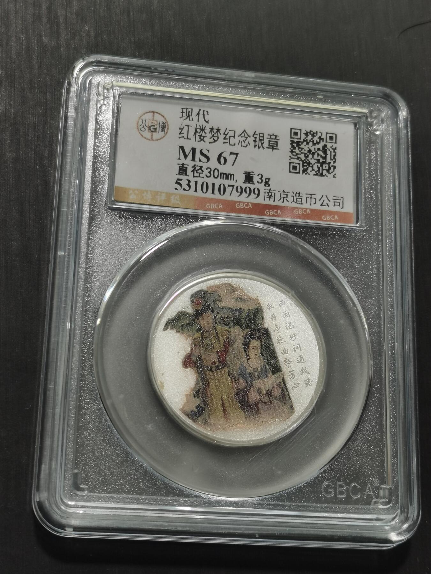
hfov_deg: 23.7
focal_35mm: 62
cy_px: 287
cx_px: 216
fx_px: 1029
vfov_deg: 31.2
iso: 50
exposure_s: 1/100
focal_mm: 5.58
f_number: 1.8
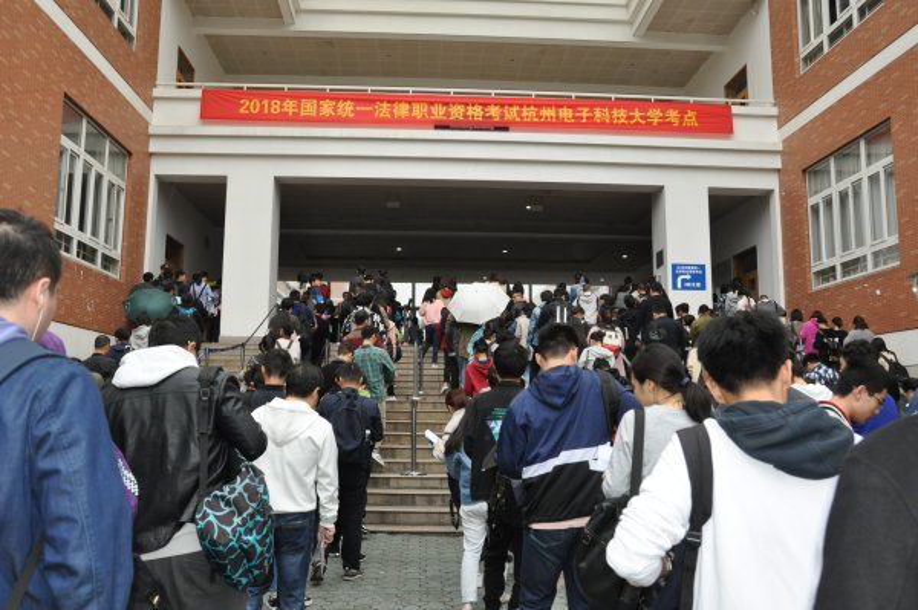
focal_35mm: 32
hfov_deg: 59.5
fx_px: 803
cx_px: 459
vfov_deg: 41.6
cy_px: 305
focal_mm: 21
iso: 800
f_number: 7.1
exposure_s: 1/200
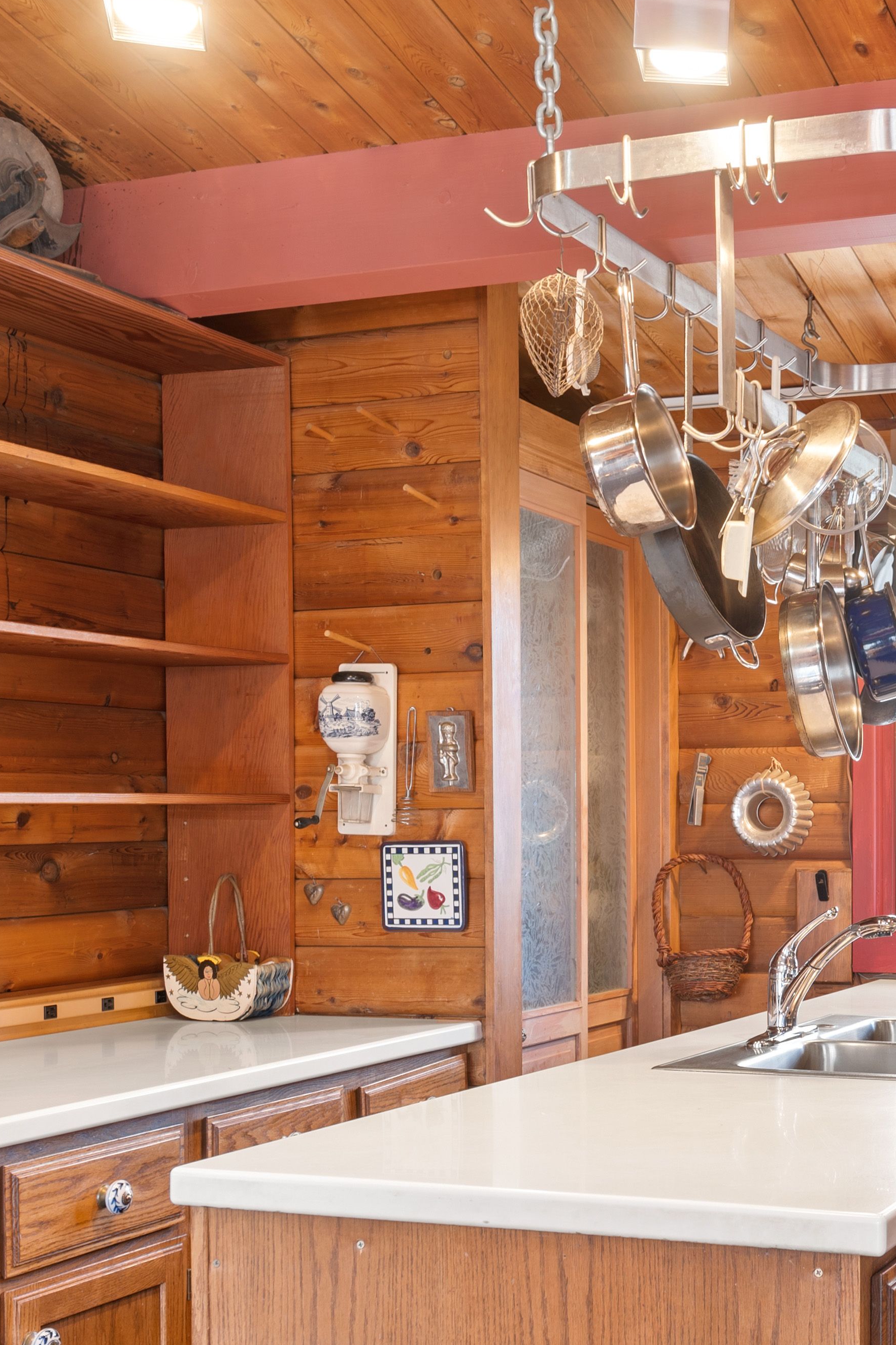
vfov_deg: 39.3
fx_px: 1867
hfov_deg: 25.9
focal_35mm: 50
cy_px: 858
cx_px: 856
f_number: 7.1
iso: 100
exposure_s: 2.5
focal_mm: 22
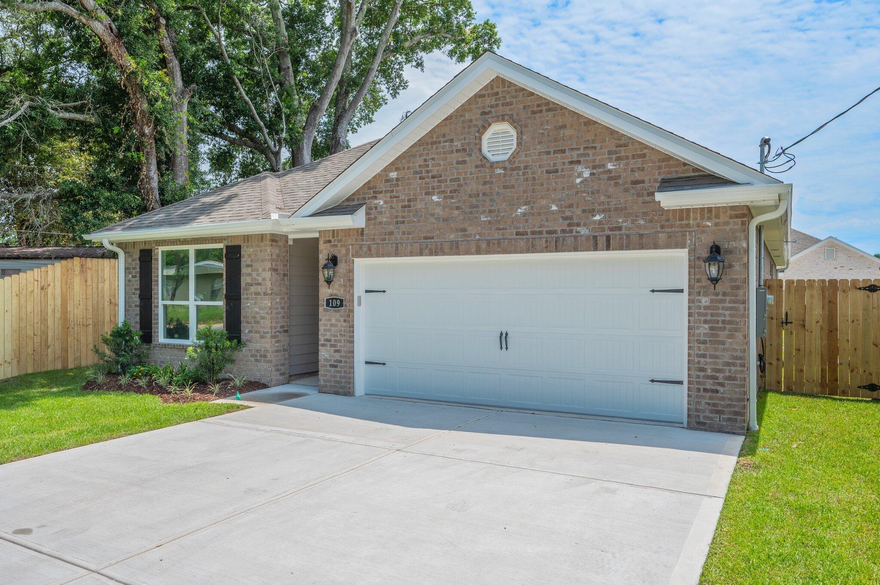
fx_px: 598
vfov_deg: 52.1
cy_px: 292
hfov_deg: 72.7
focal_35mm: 24
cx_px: 440
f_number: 9
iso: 100
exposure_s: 1/400
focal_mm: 24.5
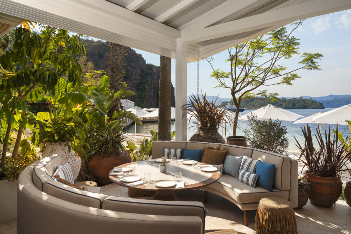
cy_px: 117
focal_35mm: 24
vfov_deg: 53.1
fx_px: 234
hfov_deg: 73.7
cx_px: 176
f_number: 8
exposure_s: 1/250
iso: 200
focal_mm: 24
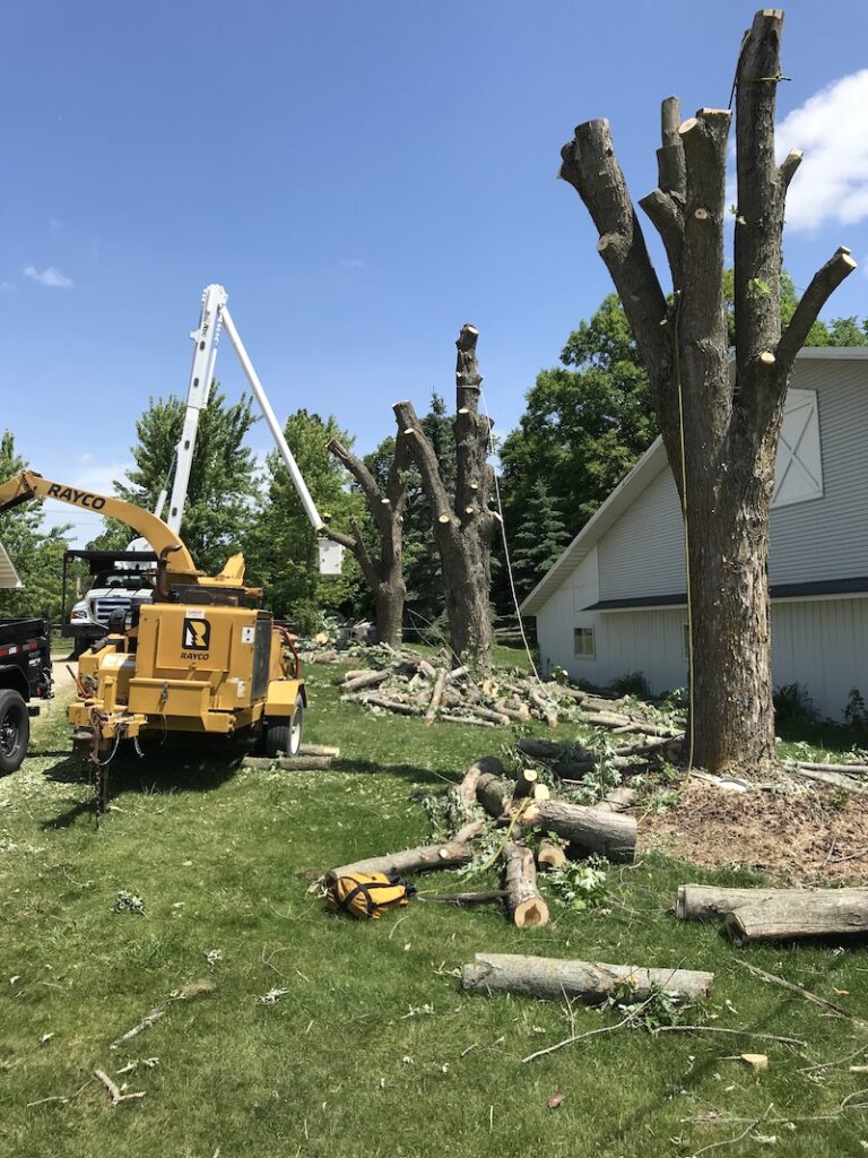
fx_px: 936
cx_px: 434
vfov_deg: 63.4
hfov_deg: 49.7
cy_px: 579
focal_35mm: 28
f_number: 1.8
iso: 20
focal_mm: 3.99
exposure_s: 1/1880
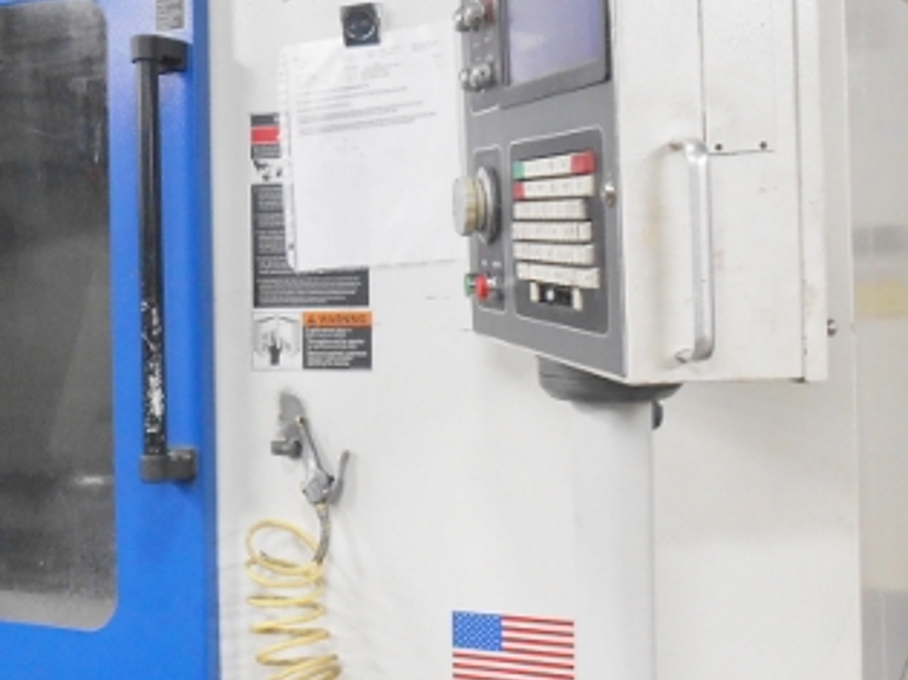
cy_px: 271
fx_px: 1652
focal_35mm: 63
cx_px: 69
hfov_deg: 29.3
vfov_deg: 23.2
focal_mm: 5.5
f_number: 3.6
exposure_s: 1/30
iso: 280
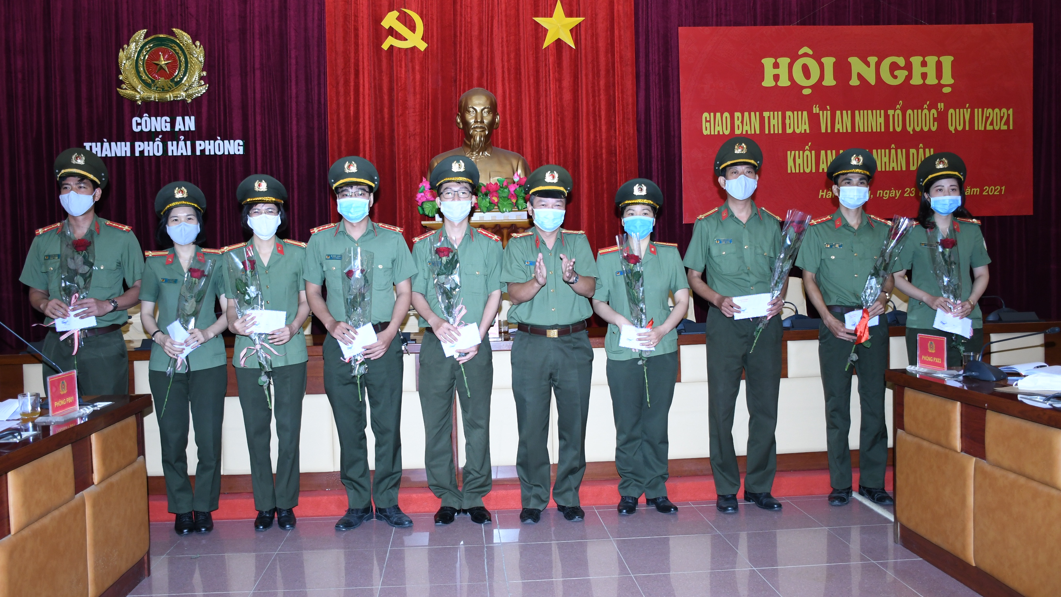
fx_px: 900
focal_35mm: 32
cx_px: 525
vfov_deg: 36.7
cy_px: 287
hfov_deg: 61.0
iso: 800
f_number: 4.5
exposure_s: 1/200
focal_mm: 20
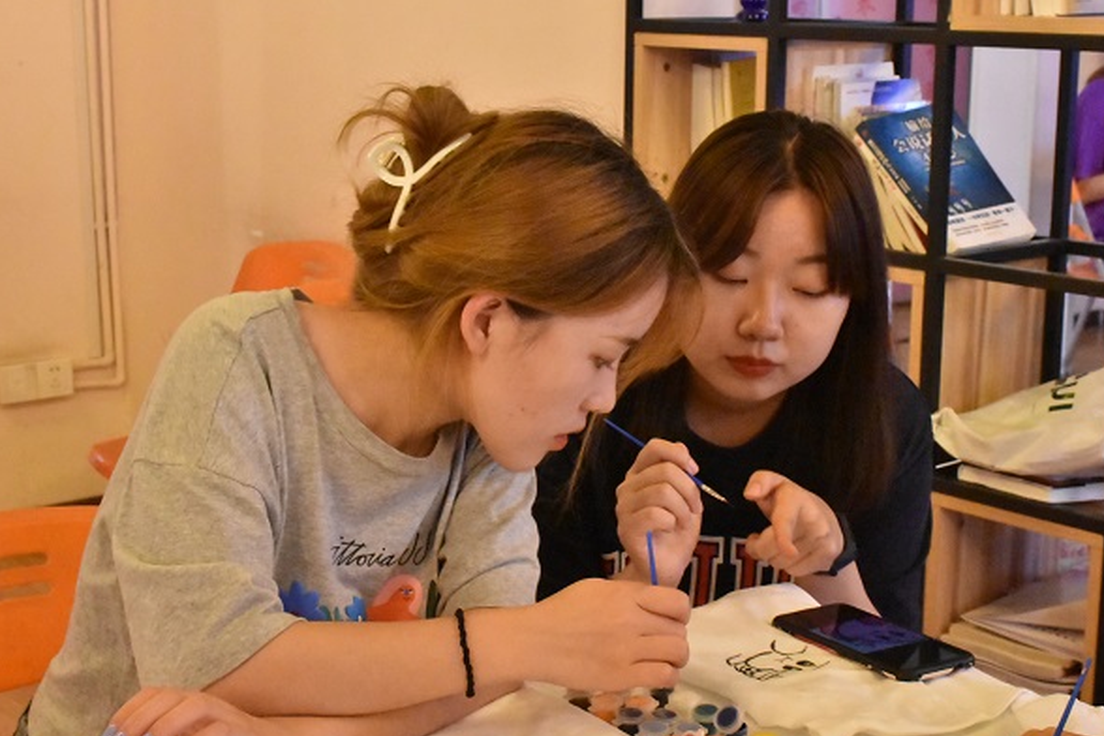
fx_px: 1901
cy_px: 351
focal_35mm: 62
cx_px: 554
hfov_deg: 32.4
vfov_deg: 21.9
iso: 16000
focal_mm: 38
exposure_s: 1/50
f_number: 10
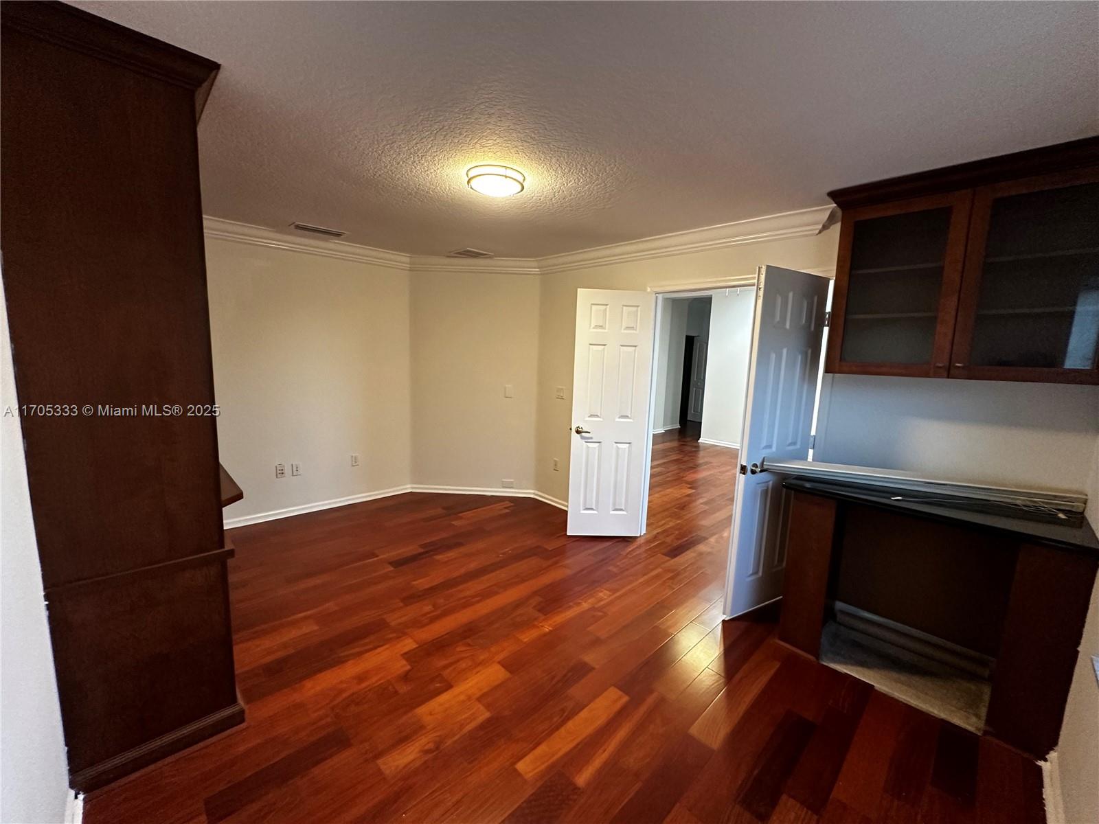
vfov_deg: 85.7
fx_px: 444
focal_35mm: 14
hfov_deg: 102.1
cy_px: 412
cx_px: 550
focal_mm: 2.22
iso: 400
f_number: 2.2
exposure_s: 1/60
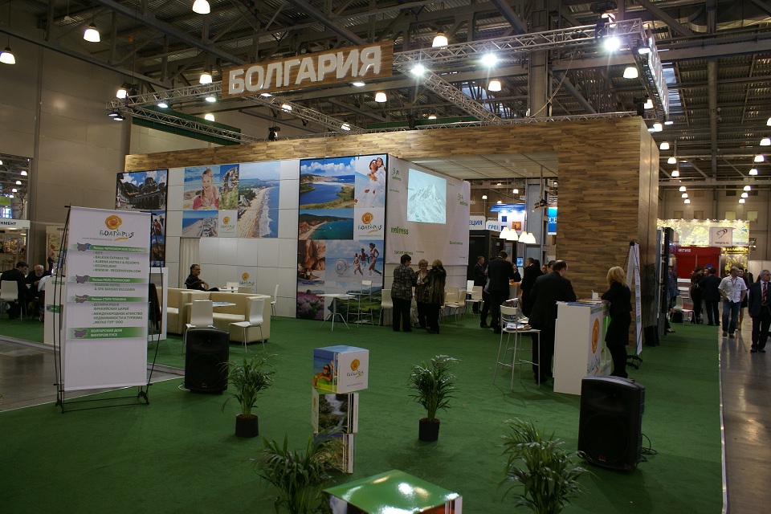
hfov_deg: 67.4
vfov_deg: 47.9
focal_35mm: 27
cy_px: 257
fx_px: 578
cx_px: 386
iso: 125
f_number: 3.5
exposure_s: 1/30
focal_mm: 18
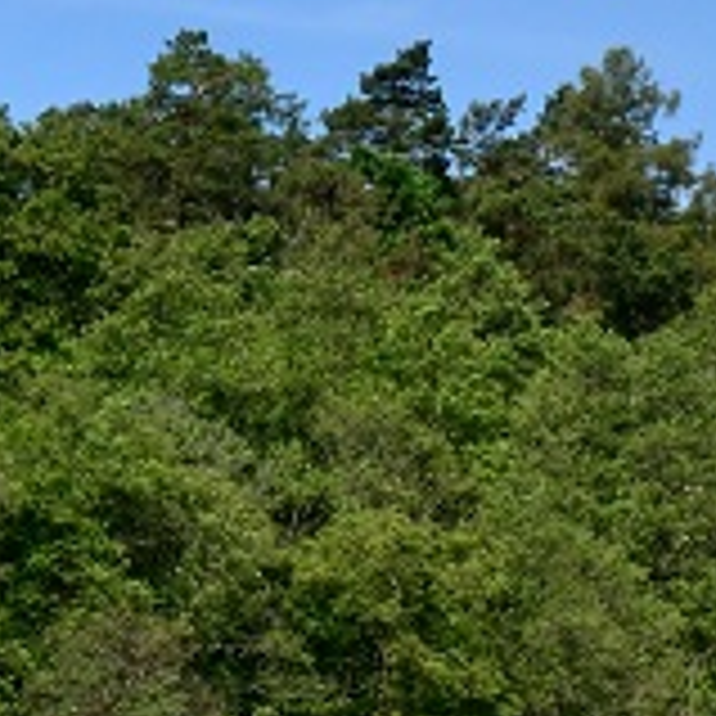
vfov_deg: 9.1
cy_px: 471
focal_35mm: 192
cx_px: 218
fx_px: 4493
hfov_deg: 9.1
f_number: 13
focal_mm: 24
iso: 400
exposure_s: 1/500
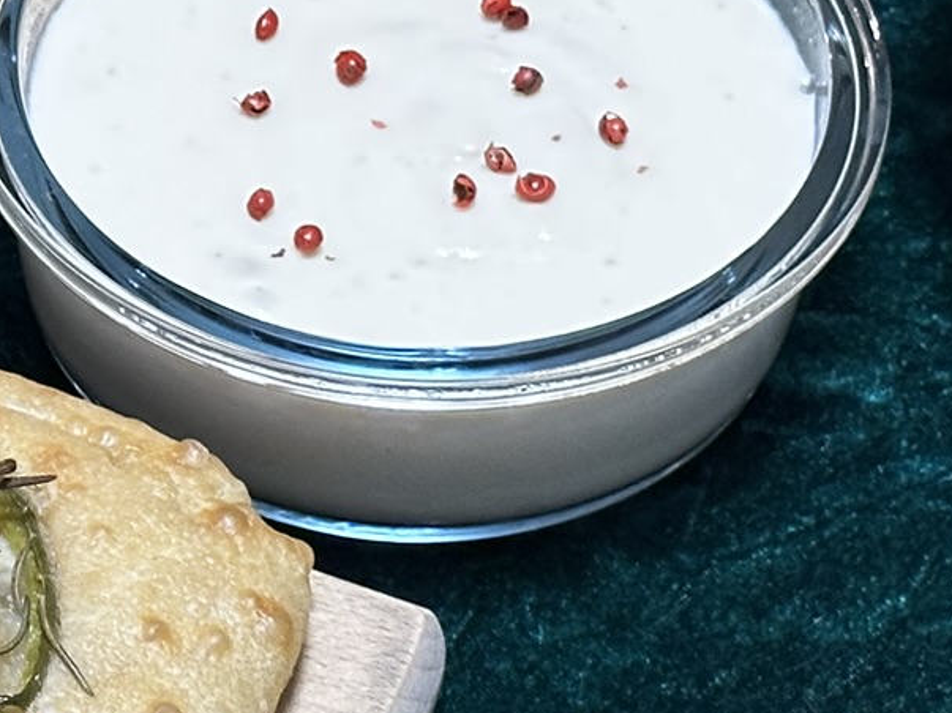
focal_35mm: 163
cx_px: 36
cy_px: 497
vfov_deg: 9.1
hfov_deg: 12.0
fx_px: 4482
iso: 400
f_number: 1.78
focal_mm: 6.86
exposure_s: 1/33
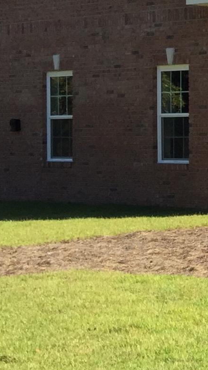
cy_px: 107
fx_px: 1196
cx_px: 671
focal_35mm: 122
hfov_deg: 8.1
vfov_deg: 17.5
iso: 32
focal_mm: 4.15
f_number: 2.2
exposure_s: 1/1319
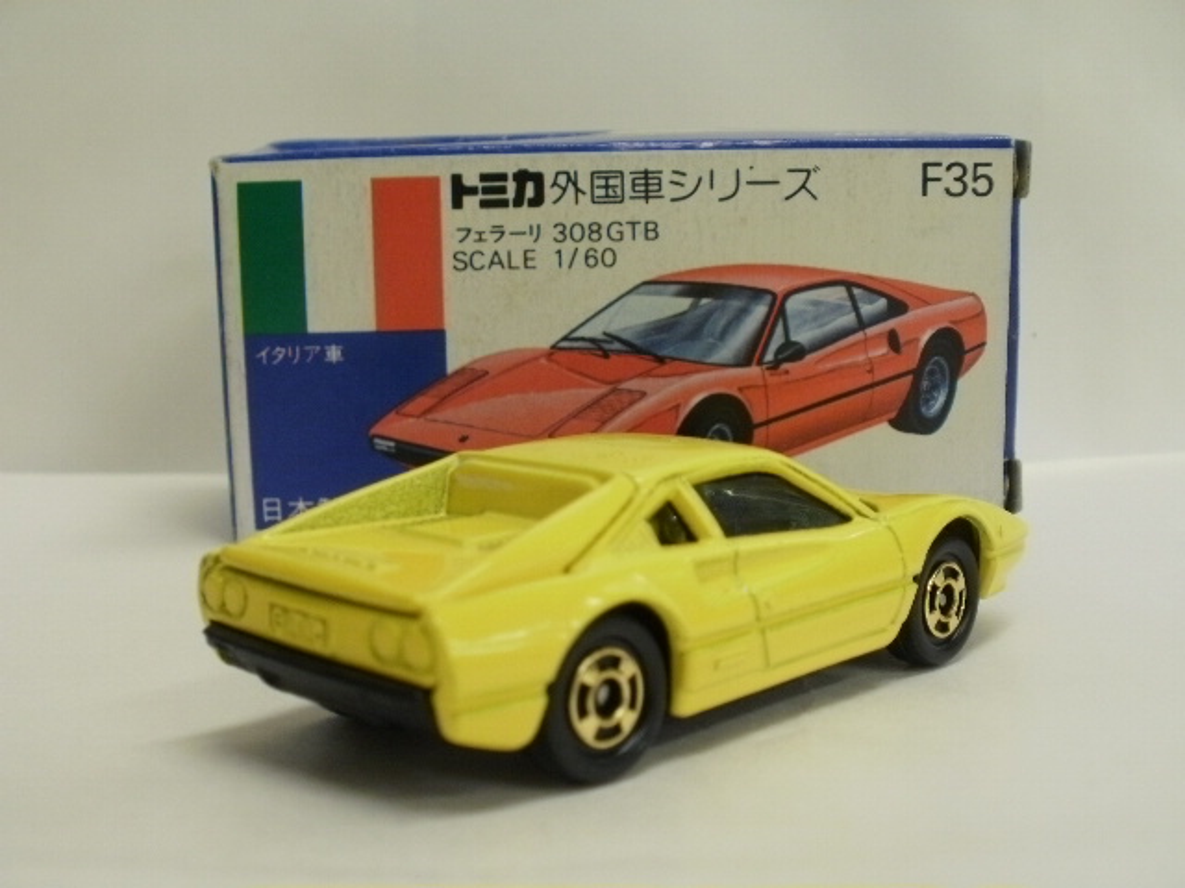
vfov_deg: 32.9
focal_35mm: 44
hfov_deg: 42.9
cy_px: 444
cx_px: 592
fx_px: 1506
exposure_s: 1/25
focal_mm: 7.7
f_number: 4
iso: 125
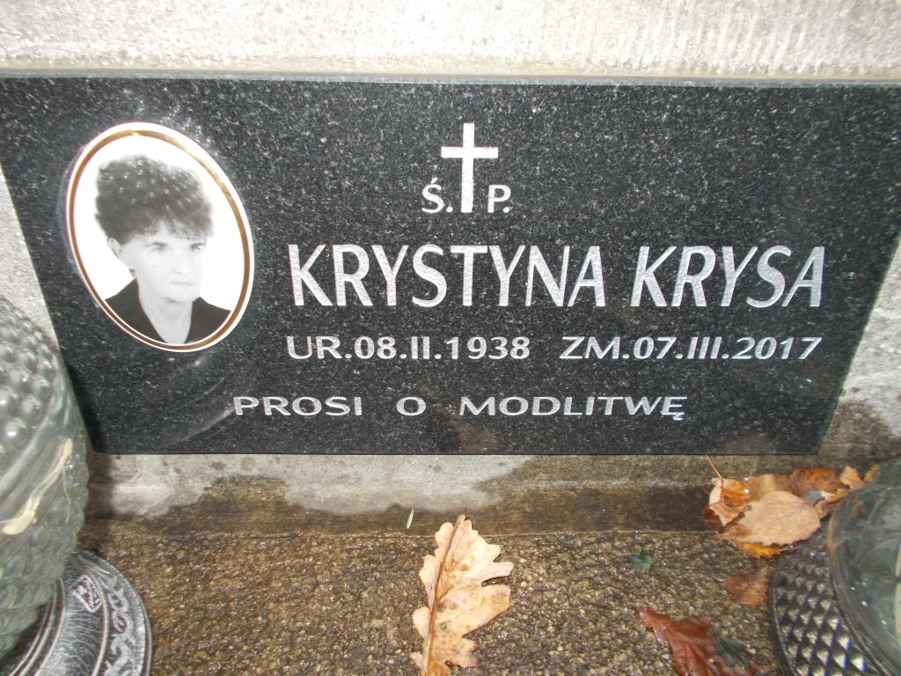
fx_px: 677
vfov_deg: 53.1
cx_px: 450
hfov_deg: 67.3
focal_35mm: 26
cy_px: 338
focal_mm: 4.6
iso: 200
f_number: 3.2
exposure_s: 1/25
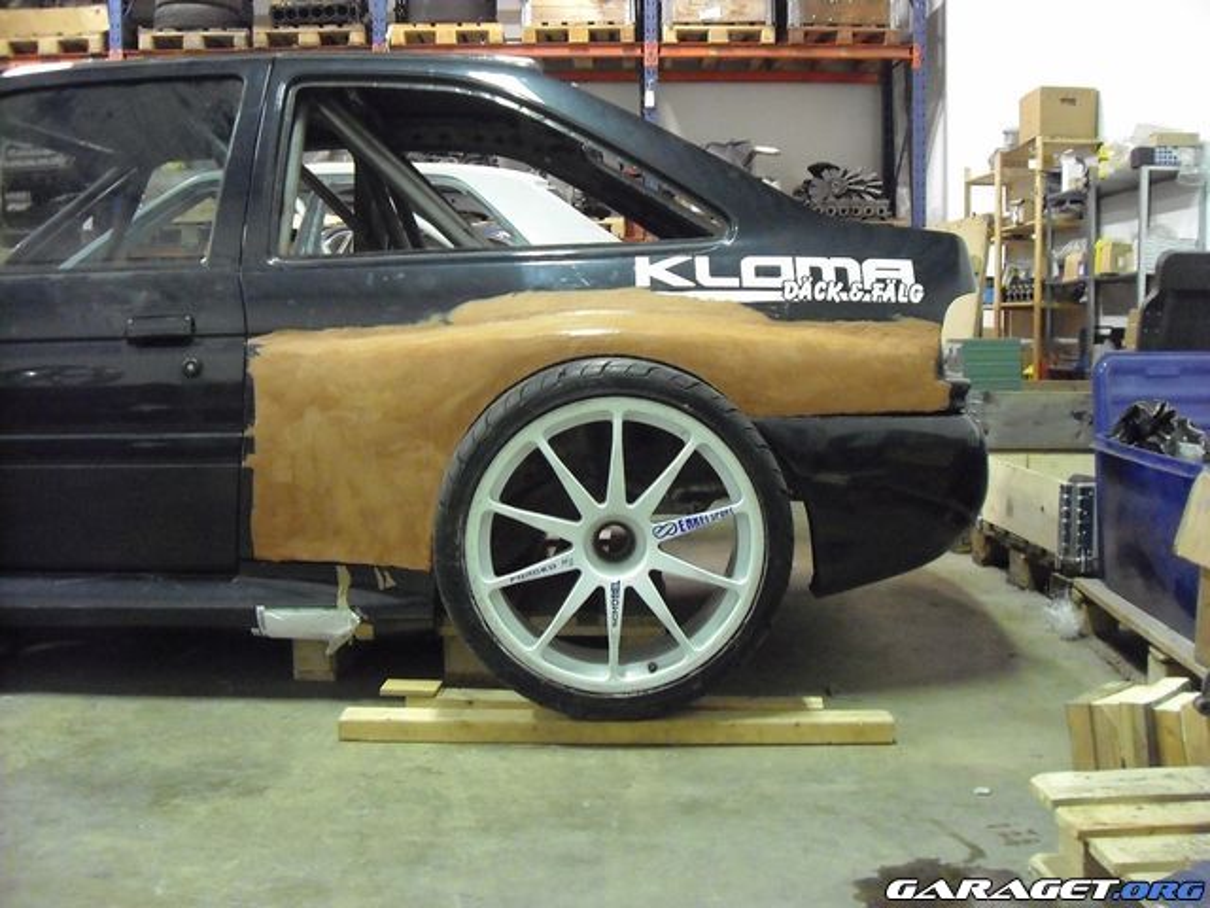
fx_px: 1293
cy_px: 454
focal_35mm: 37
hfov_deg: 50.1
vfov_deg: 38.7
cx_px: 605
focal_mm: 6.2
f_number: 2.7
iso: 800
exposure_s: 1/13
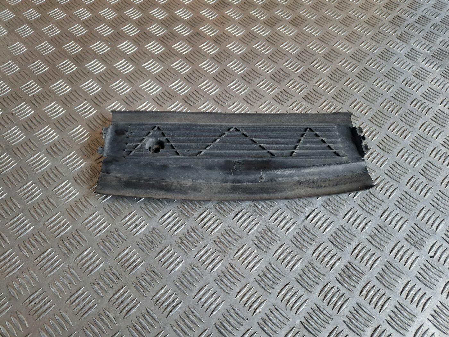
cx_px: 224
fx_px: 311
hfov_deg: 71.6
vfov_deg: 56.8
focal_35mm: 24
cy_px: 168
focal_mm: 5.23
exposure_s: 1/50
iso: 50
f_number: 1.8
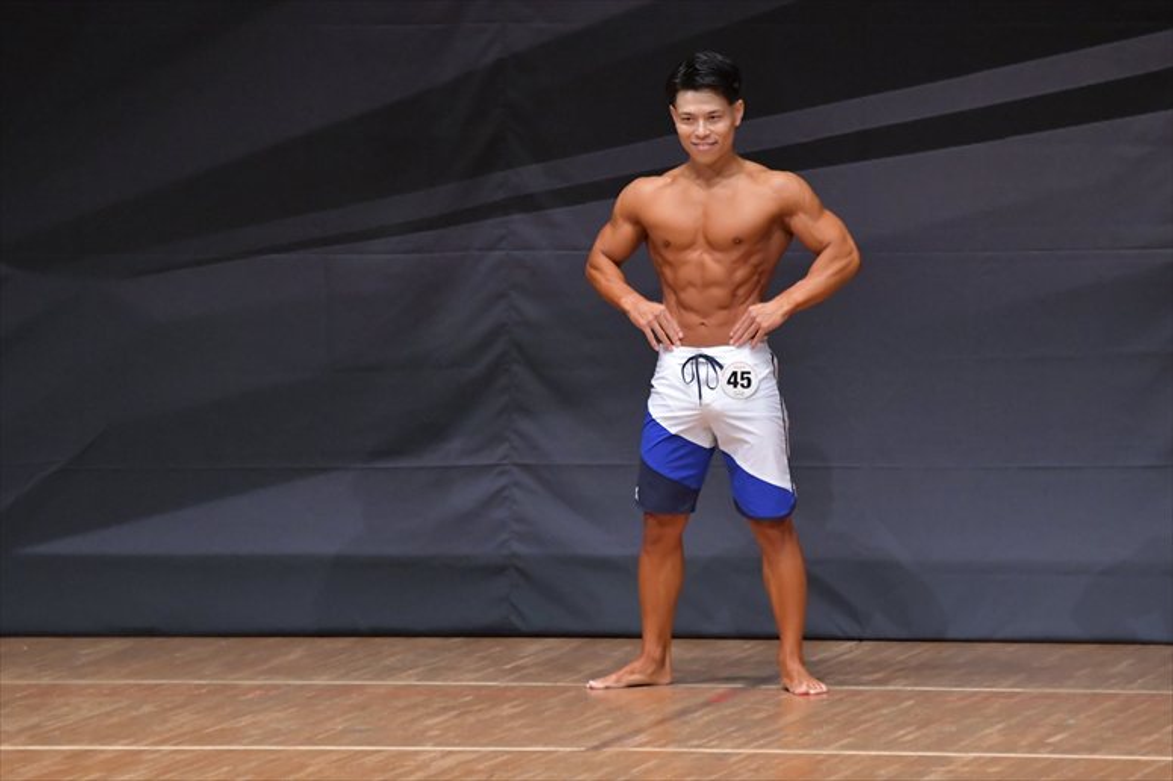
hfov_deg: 6.5
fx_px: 10259
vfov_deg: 4.4
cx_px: 586
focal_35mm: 315
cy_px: 390
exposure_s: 1/400
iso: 6400
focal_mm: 210
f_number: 5.6
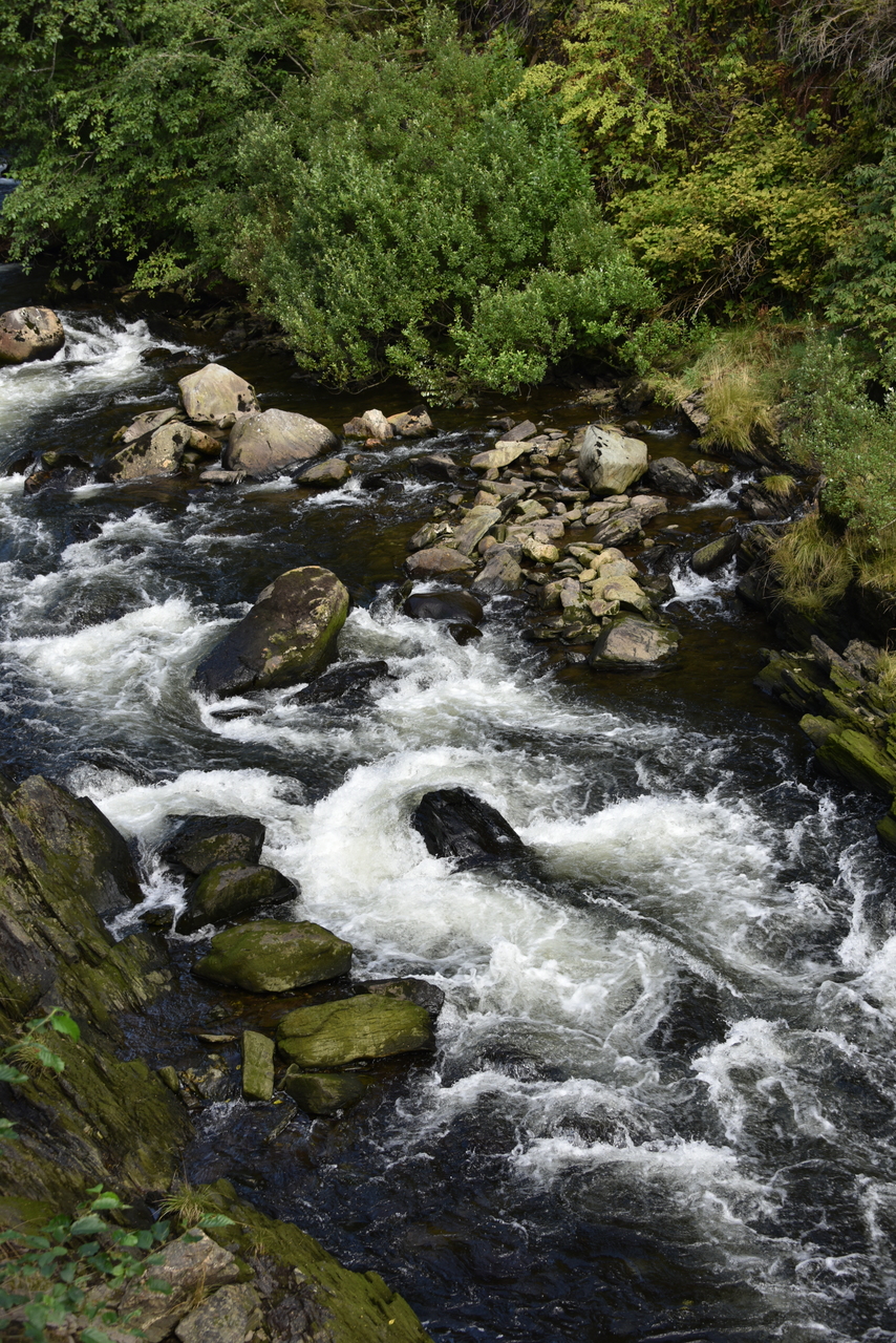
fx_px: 1866
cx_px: 448
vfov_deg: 39.6
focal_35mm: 50
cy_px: 672
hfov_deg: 27.0
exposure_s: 1/160
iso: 100
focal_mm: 50
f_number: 6.3
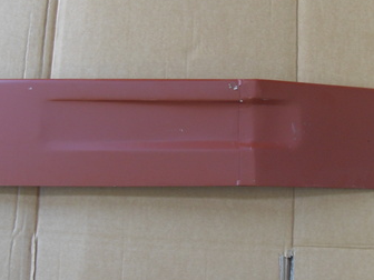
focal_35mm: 58
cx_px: 147
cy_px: 112
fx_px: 627
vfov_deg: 25.2
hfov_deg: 33.1
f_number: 3.5
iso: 200
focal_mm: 6.6
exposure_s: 1/20
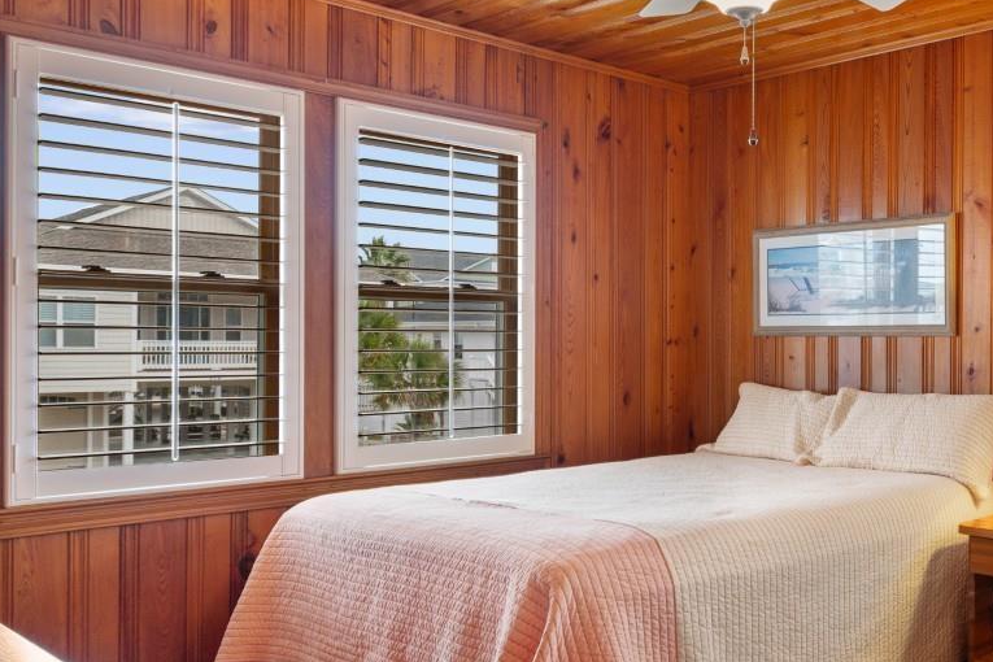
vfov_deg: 36.9
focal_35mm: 36
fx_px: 993
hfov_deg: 48.9
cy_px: 327
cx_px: 844
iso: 100
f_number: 4.8
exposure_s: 1/15
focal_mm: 11.5
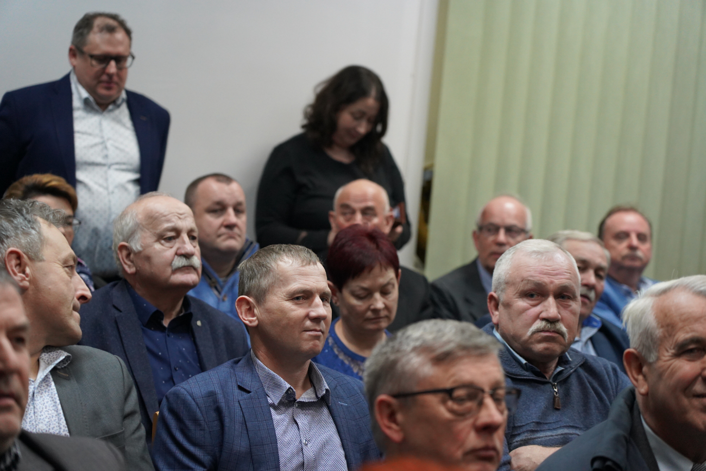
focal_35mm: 96
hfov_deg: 21.2
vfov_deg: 14.3
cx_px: 353
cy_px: 236
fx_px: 1883
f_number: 4
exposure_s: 1/160
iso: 4000
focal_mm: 96
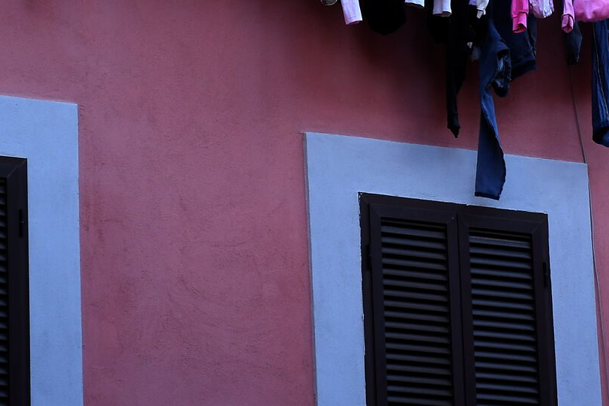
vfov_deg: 5.1
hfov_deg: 7.7
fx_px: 4499
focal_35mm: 266
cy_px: -109
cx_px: 554
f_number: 5.6
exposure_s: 1/200
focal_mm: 60
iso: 400
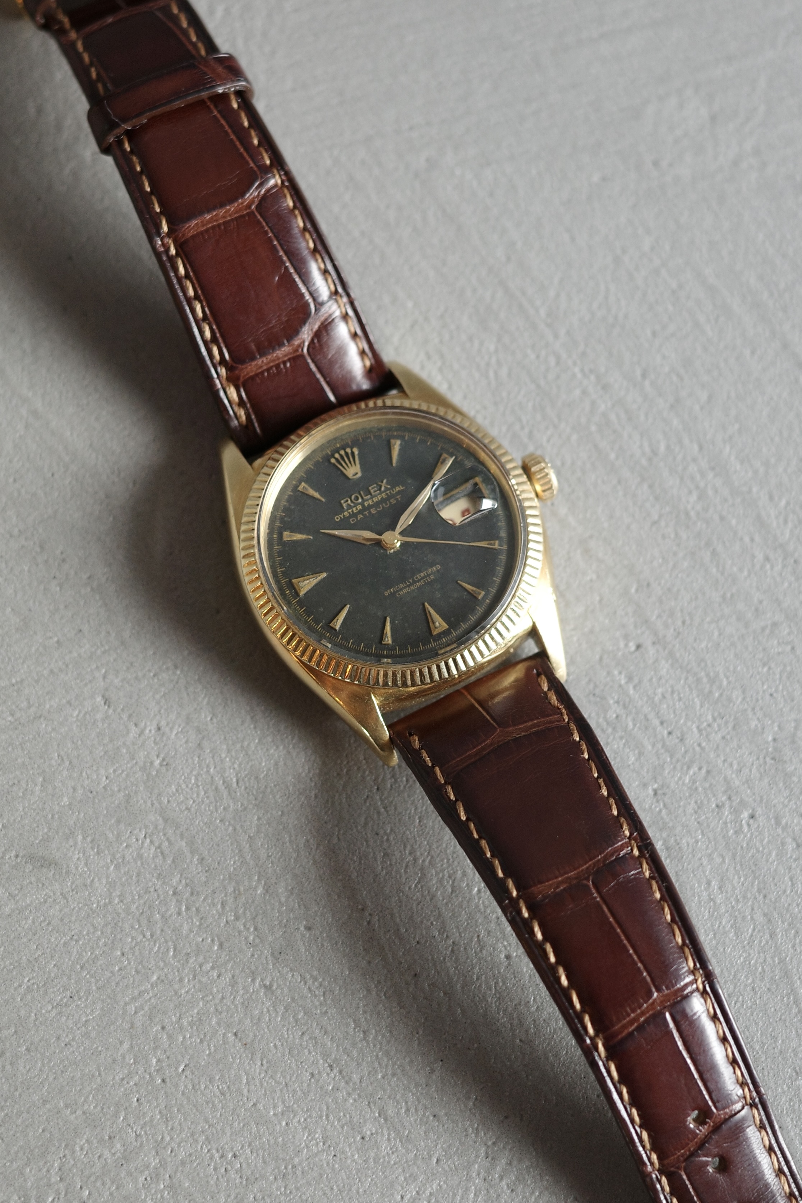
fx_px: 1337
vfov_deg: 48.5
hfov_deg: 33.4
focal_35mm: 40
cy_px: 602
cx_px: 401
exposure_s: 1/50
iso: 200
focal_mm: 26
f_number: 2.8
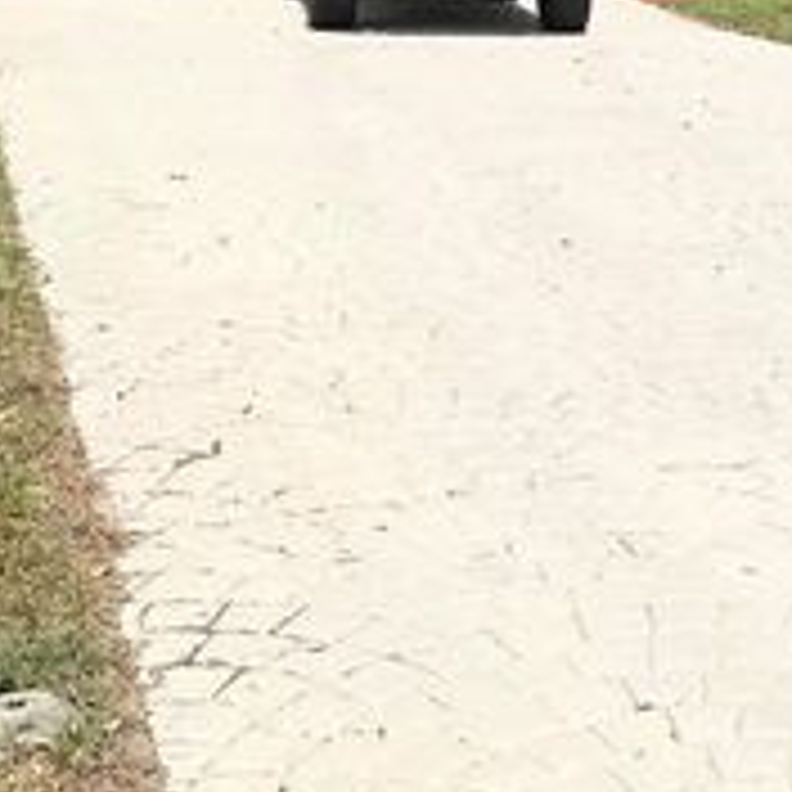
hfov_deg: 21.3
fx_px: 1890
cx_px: 1044
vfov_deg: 23.5
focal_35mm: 73
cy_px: 218
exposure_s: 1/5814
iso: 16
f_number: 1.8
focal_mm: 3
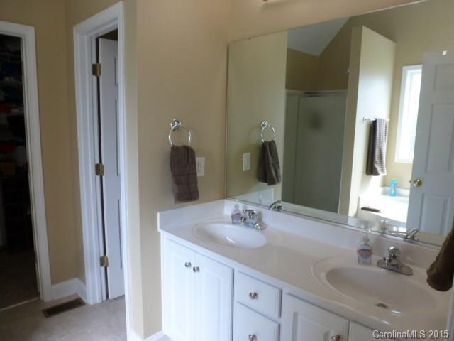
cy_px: 170
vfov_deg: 56.8
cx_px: 227
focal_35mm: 24
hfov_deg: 71.6
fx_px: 315
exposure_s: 1/60
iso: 200
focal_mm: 4.3
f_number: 3.3
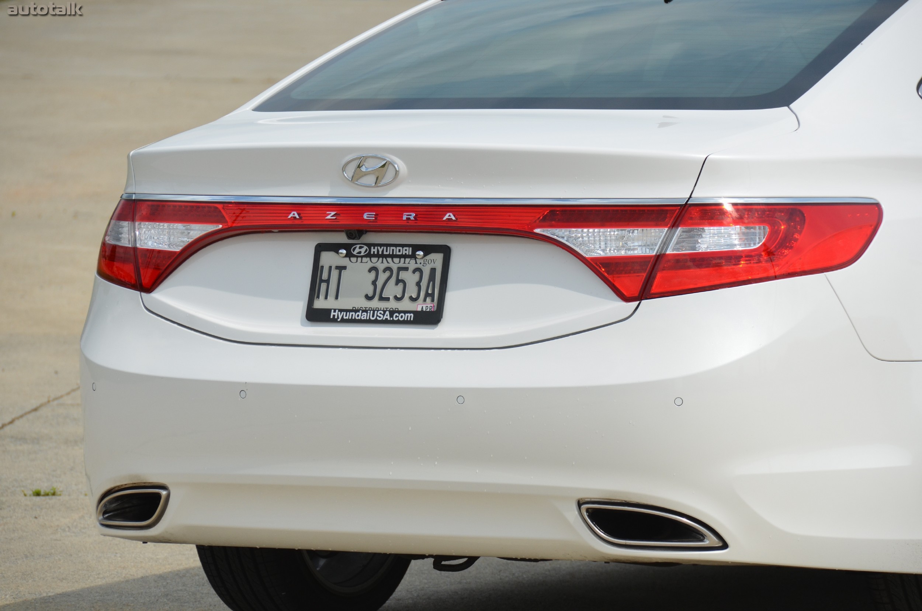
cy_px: 306
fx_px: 6517
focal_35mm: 255
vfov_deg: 5.4
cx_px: 461
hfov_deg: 8.1
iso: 400
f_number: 7.1
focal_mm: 170
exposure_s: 1/1600
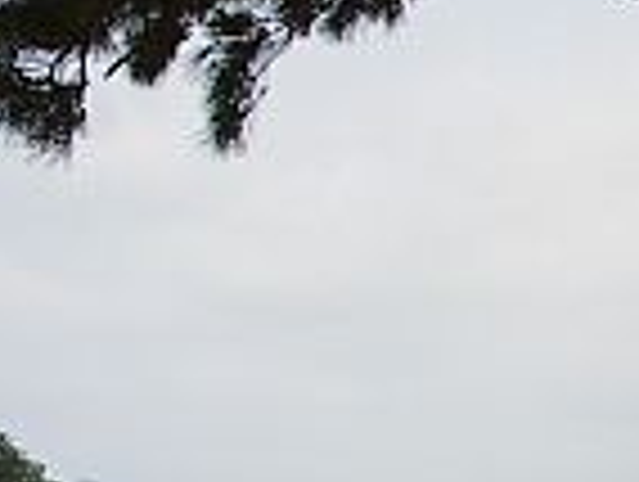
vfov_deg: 11.4
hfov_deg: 15.0
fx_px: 2330
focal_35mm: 126
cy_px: 703
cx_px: 783
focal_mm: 7.2
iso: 50
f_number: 6.3
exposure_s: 1/250
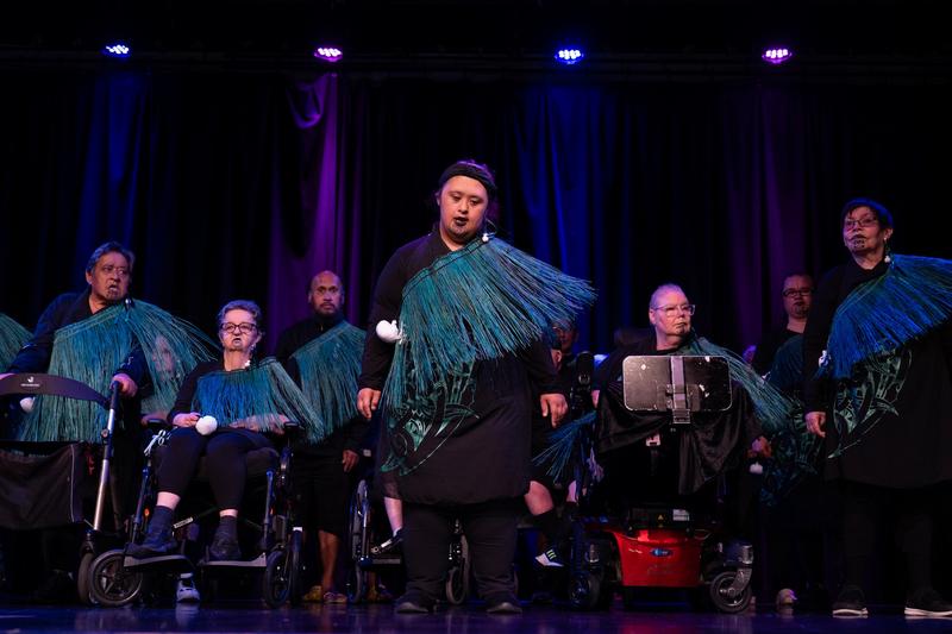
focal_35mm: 46
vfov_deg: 29.2
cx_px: 476
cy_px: 317
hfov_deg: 42.8
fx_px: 1216
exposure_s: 1/200
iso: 1250
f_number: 4
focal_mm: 46
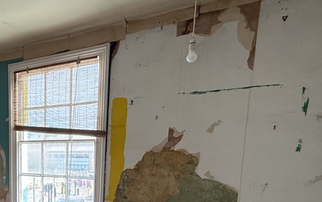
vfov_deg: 35.7
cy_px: 188
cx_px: 10
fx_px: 290
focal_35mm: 33
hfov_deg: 49.1
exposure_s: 1/99
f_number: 2.2
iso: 100
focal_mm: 2.22
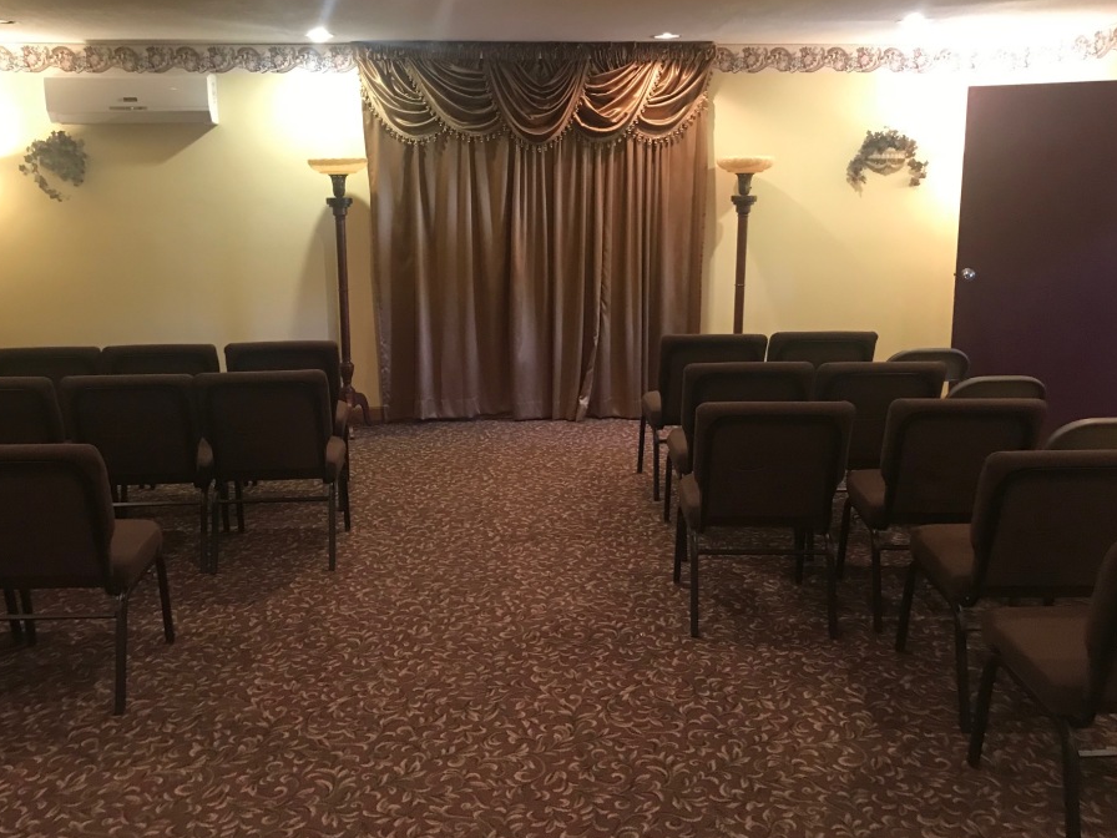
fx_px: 1033
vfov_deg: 44.1
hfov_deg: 56.8
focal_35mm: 32
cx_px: 522
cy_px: 373
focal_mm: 3.99
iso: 100
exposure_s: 1/12
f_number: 1.8
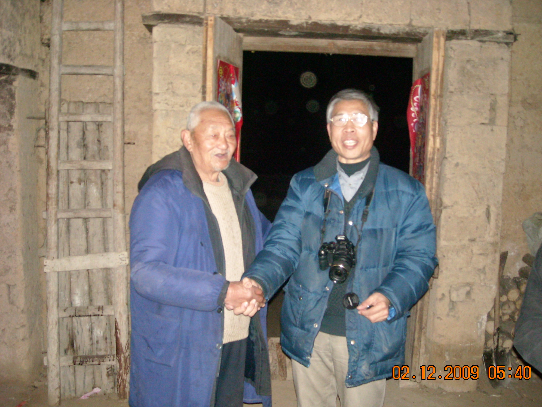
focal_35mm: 36
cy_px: 207
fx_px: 564
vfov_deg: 39.7
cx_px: 277
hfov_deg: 51.4
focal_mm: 5.7
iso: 644
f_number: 2.8
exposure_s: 1/60
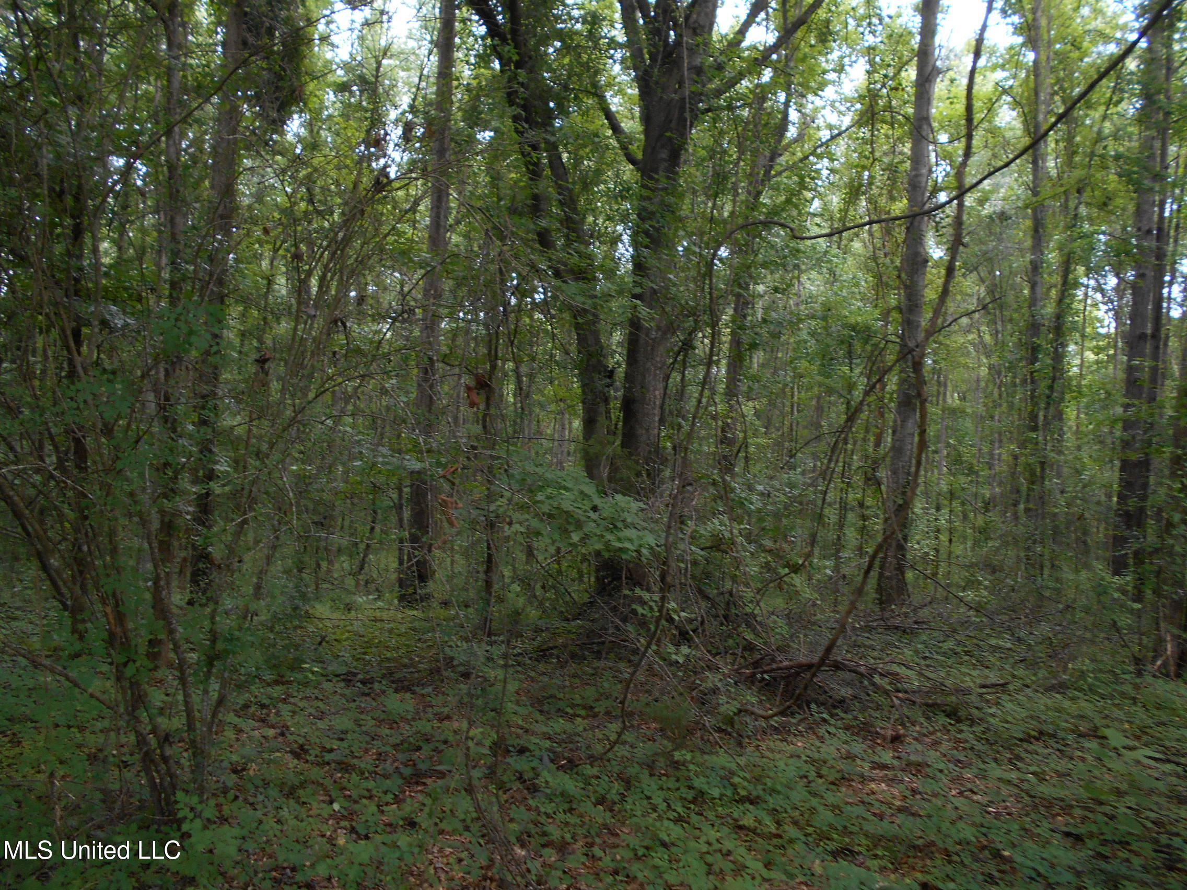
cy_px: 445
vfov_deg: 53.1
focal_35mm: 26
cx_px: 594
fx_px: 892
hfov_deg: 67.3
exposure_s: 1/60
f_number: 3.2
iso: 80
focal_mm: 4.6
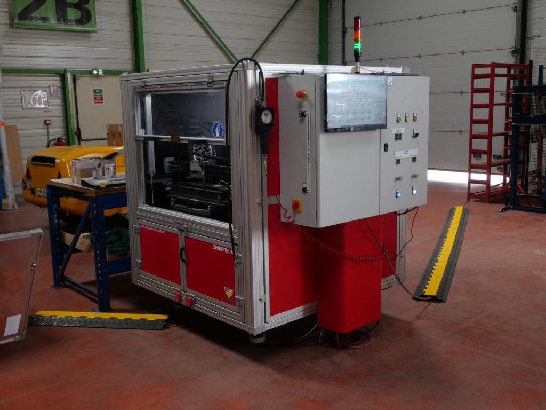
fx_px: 568
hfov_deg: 51.4
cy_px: 205
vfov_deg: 39.7
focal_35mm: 36
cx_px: 273
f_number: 4.2
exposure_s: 1/60
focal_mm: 18
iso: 400
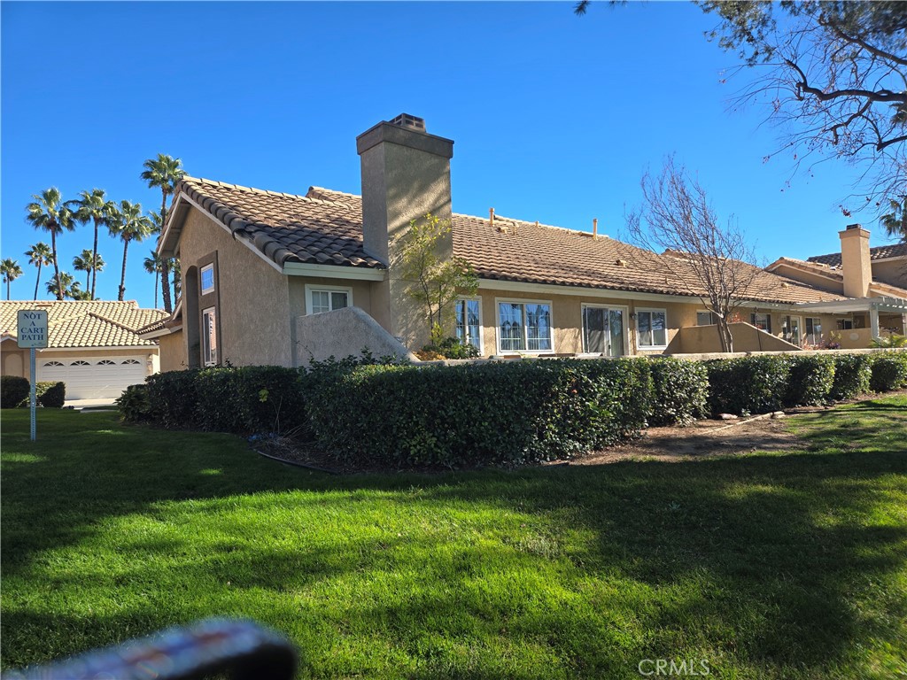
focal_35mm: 23
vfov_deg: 58.9
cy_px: 340
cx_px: 454
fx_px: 603
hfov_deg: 73.9
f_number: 1.8
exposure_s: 1/897
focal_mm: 5.4
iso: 25
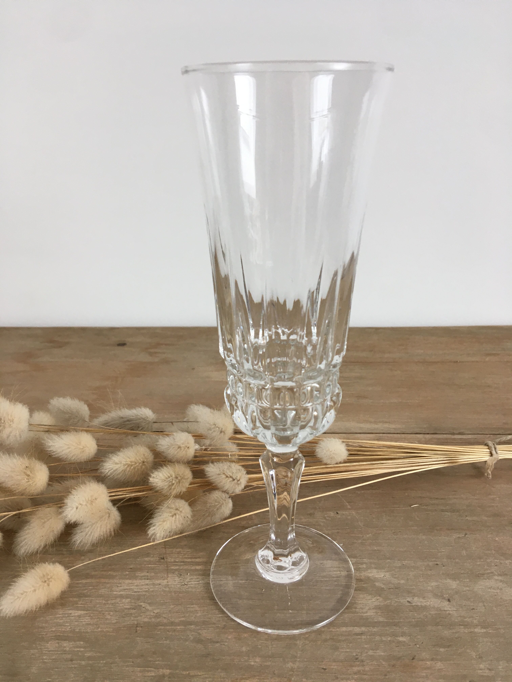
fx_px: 572
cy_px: 341
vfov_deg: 61.7
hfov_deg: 48.2
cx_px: 256
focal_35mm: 29
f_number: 2.2
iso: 40
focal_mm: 4.15
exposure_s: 1/33
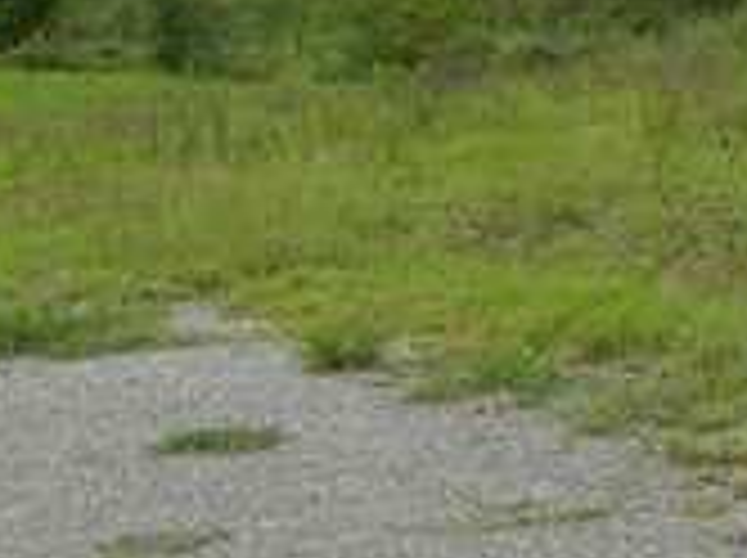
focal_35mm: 169
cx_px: 950
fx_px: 3642
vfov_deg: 8.6
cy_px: -216
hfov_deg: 11.4
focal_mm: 8.9
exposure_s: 1/130
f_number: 5
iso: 50
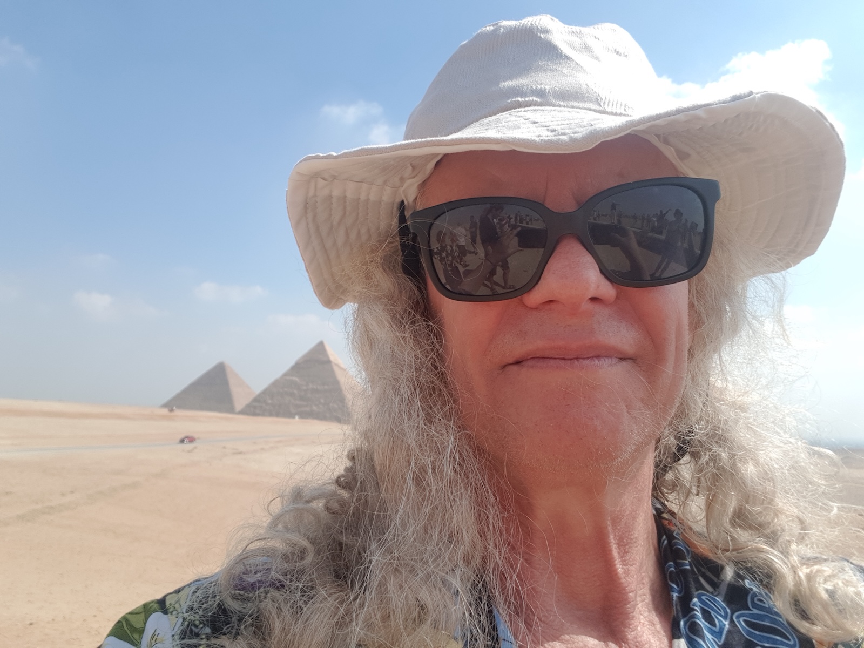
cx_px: 432
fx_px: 624
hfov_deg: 69.4
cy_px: 324
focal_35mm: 25
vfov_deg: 54.9
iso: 40
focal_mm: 2.95
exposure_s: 1/1656
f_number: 1.7
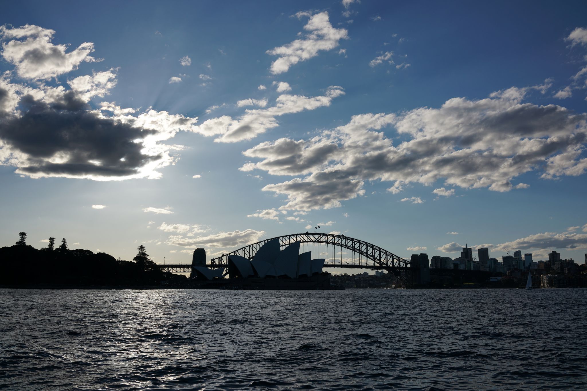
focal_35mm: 35
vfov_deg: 37.9
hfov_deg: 54.4
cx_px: 294
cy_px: 196
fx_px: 571
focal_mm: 35
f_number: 14
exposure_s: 1/320
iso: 100
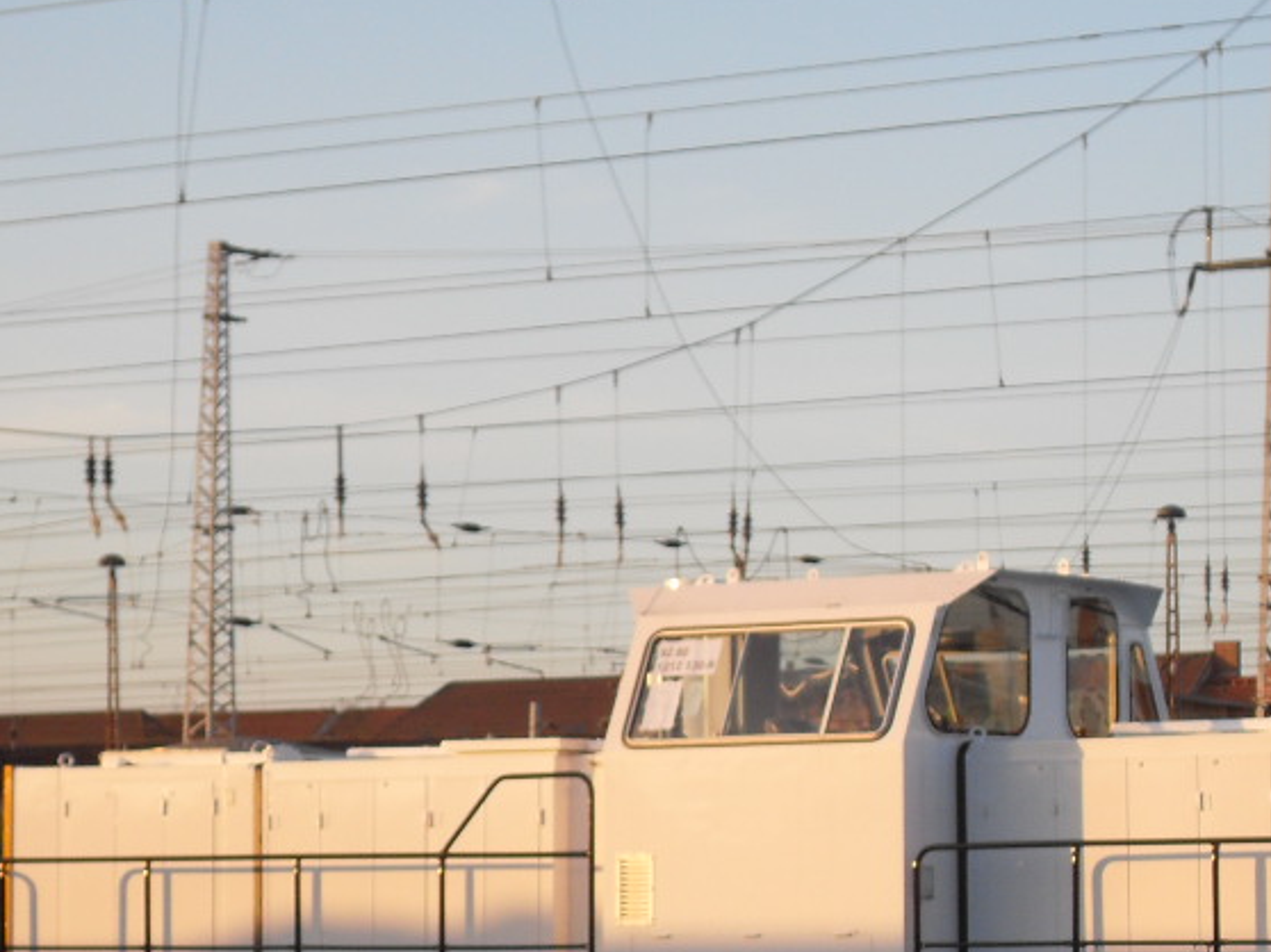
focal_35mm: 145
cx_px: 870
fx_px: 5322
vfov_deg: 10.2
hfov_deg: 13.6
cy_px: 843
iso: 100
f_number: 4.4
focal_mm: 13.5
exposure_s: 1/180
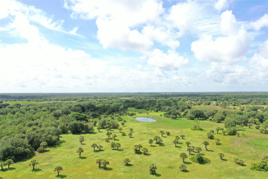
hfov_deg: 65.5
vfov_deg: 46.4
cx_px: 134
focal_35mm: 28
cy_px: 90
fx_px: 208
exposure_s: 1/320
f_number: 5
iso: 100
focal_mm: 10.26
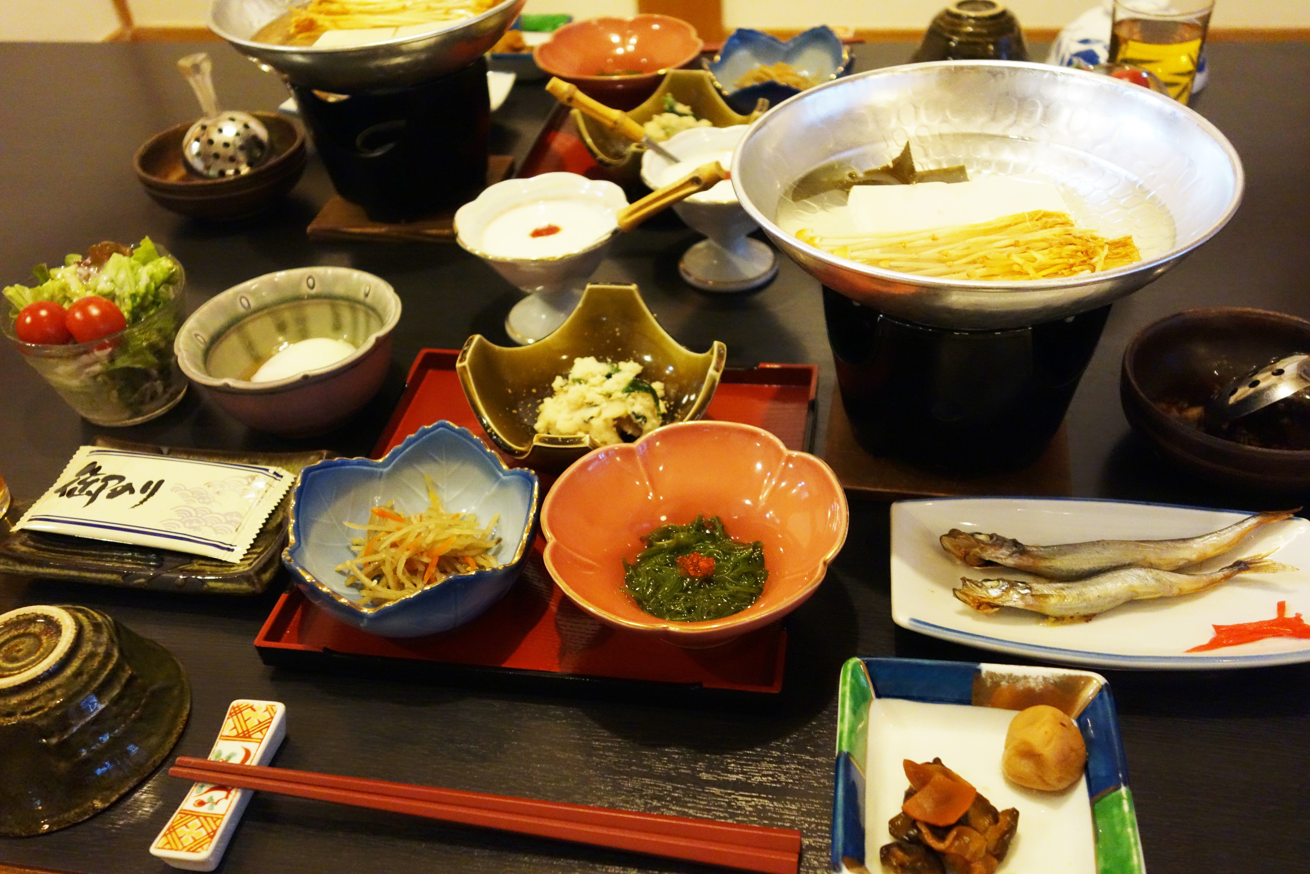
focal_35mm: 33
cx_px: 655
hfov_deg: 57.2
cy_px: 437
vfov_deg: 40.0
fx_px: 1201
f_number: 2.5
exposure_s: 1/40
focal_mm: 12.18
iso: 1250
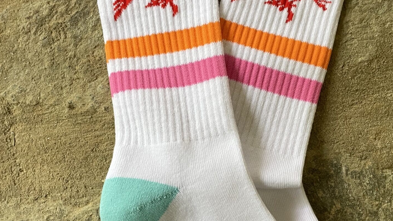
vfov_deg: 23.4
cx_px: 250
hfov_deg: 40.3
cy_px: 150
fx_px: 531
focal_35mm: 51
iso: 125
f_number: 1.6
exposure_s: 1/100
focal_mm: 4.2
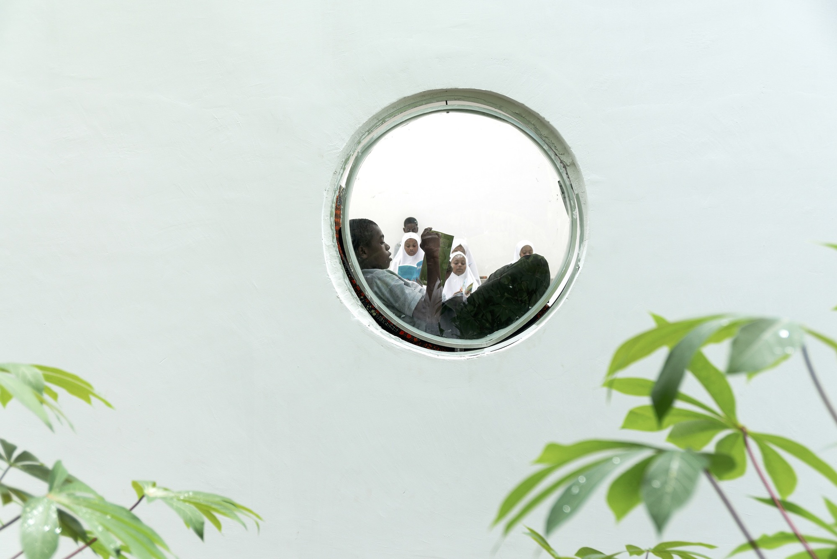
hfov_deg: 48.4
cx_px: 418
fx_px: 930
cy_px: 280
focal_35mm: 40
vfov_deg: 33.4
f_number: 4
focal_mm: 27
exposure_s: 1/160
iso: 125
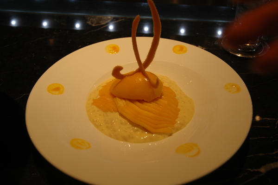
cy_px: 92
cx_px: 139
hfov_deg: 48.0
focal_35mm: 40
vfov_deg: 33.0
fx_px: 312
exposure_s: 1/30
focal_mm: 27
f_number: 3.8
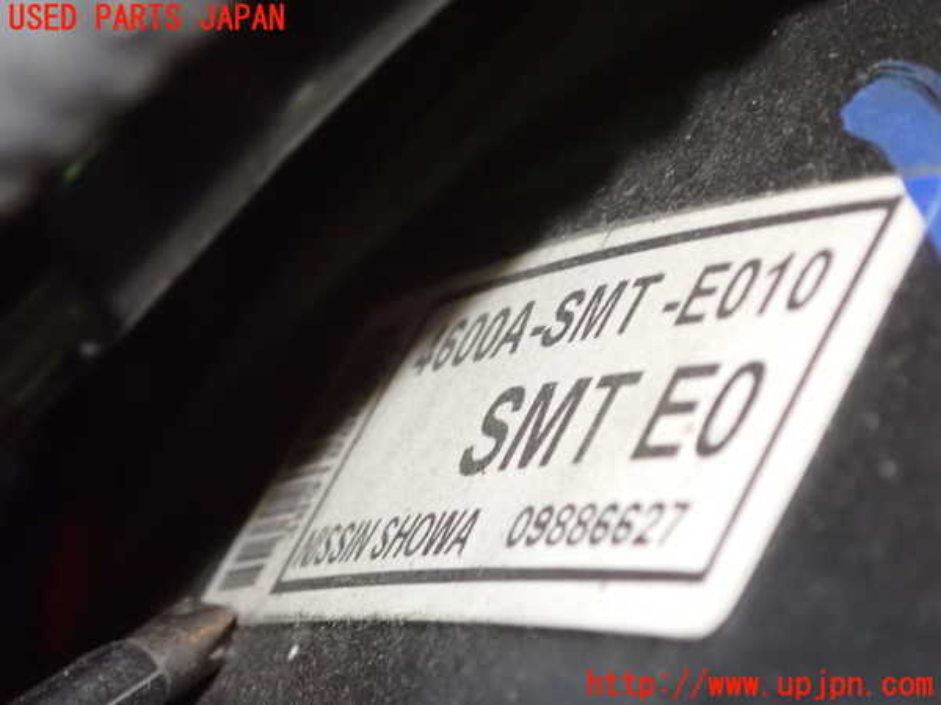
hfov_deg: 19.6
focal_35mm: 100
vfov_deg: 14.8
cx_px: 470
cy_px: 352
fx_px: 2718
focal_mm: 18
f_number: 4.9
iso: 1600
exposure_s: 1/25
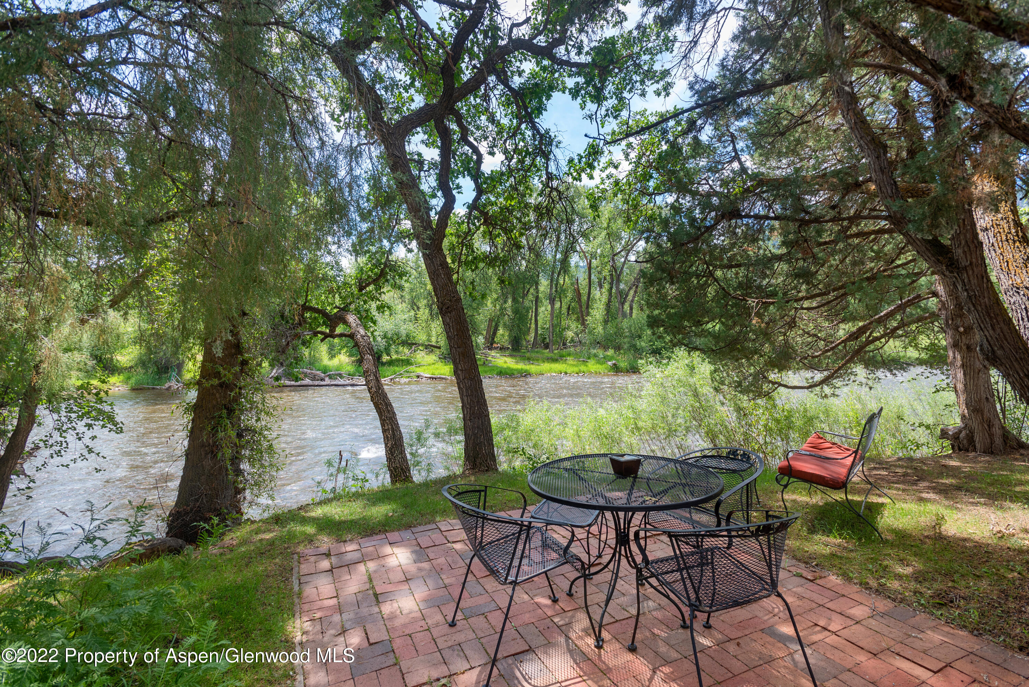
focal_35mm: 17
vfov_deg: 70.5
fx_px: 486
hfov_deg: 93.3
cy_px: 344
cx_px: 514
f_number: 7.1
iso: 200
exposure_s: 1/60
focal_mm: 17
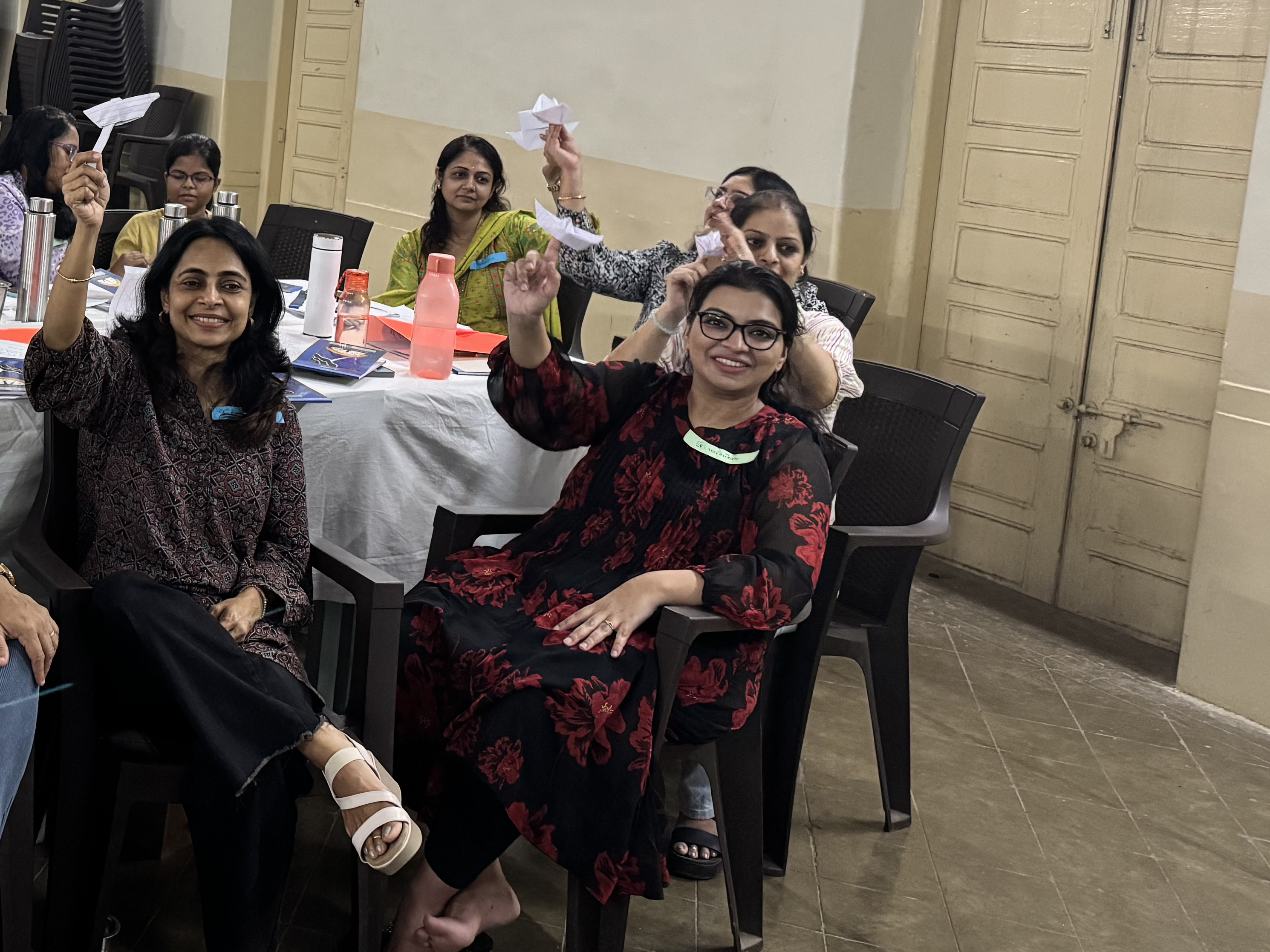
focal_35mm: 46
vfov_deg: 30.7
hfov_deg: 38.3
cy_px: 178
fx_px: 1688
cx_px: 112
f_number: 1.78
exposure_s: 1/33
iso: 640
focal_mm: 6.76
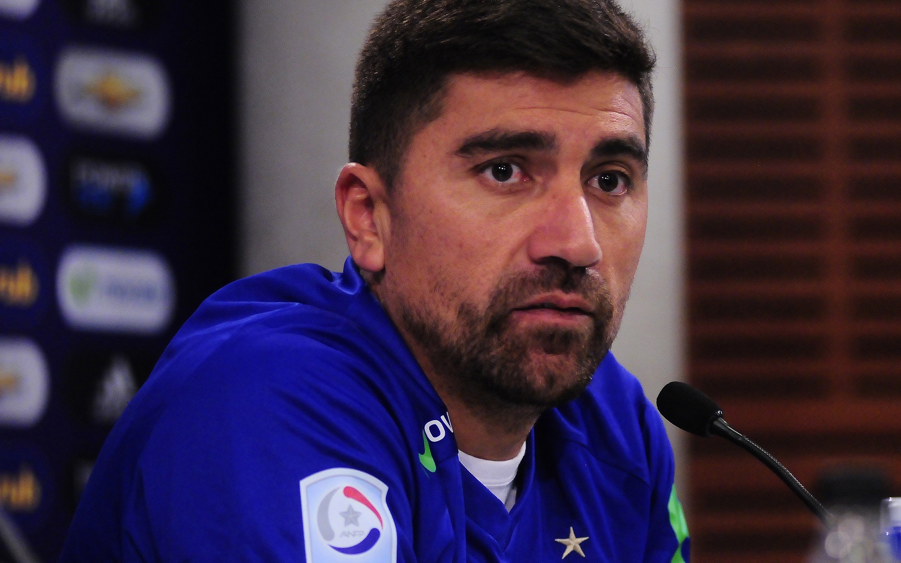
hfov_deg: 11.3
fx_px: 4557
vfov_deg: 7.1
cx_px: 519
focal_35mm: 186
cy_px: 232
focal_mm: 105
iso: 2000
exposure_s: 1/125
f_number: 2.8
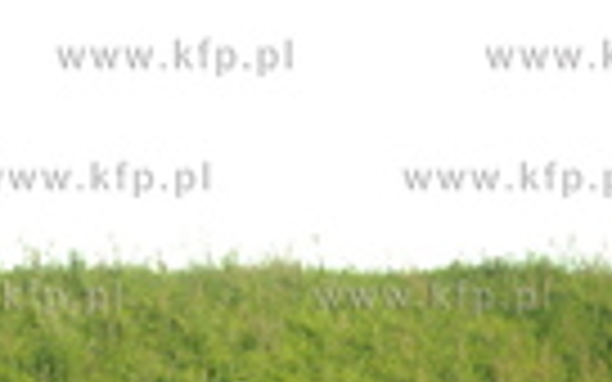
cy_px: 481
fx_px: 10024
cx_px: -94
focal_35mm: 601
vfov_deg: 2.2
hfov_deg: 3.5
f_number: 4.5
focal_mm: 200
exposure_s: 1/320
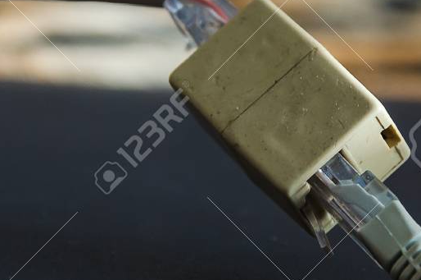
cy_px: 106
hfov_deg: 8.8
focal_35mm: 235
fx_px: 2744
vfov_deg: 5.8
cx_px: 295
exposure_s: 1/80
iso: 800
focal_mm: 62
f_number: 5.3
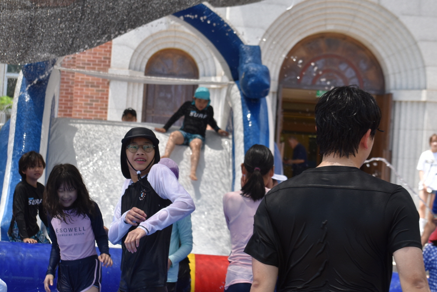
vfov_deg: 11.7
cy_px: 146
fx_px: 1421
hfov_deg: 17.5
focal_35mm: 117
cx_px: 218
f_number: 8
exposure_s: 1/250
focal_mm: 78
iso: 280
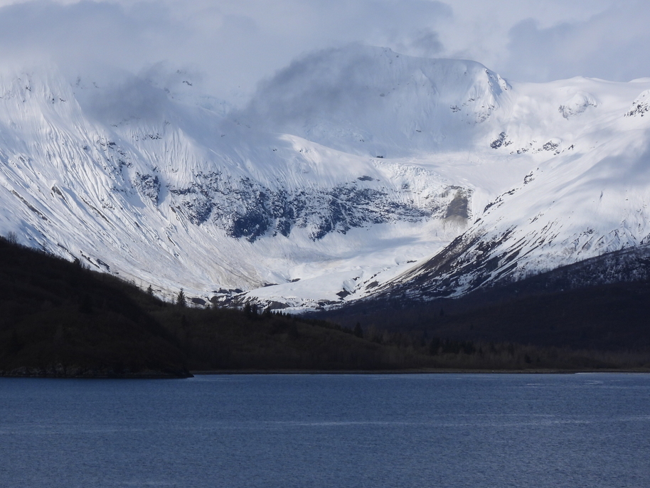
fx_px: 2498
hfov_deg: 14.8
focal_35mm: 133
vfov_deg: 11.1
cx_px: 225
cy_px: 160
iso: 100
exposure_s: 1/2000
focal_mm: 17
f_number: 5
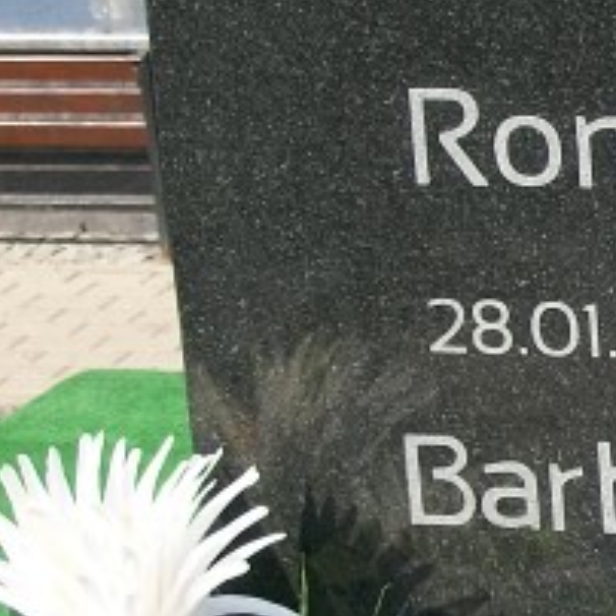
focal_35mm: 157
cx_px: 796
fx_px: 3161
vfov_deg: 11.1
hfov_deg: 10.9
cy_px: 424
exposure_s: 1/640
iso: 80
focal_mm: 9.4
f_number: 3.4
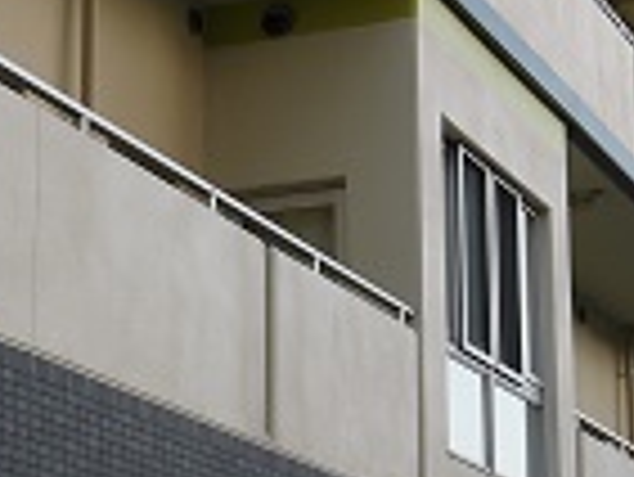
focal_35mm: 123
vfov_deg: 12.0
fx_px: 2255
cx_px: 175
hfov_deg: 15.9
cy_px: 331
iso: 160
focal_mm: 14
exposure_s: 1/80
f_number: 3.5
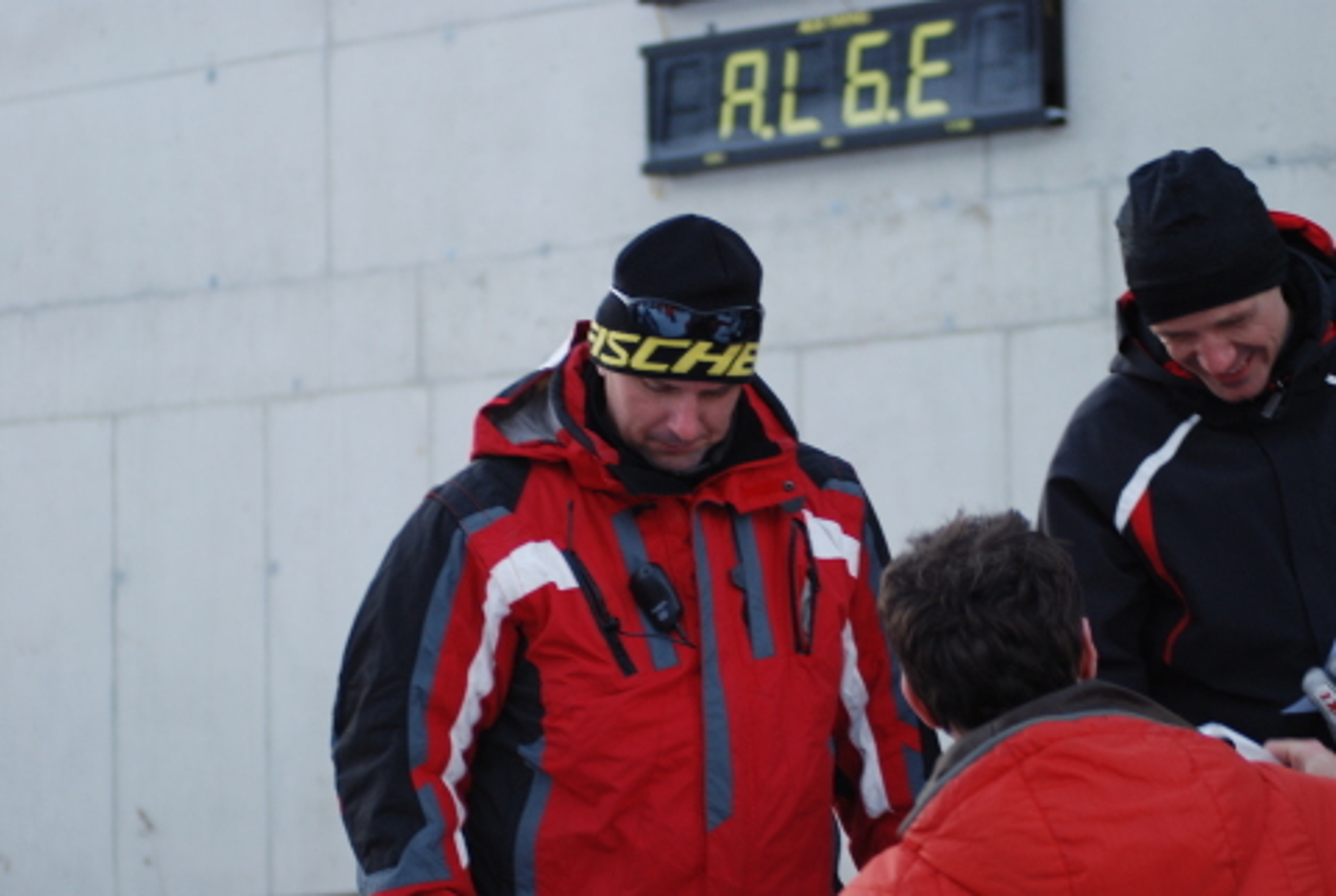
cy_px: 448
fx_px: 3904
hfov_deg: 19.4
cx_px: 668
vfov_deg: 13.1
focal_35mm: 105
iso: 400
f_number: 4
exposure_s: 1/60
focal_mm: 70
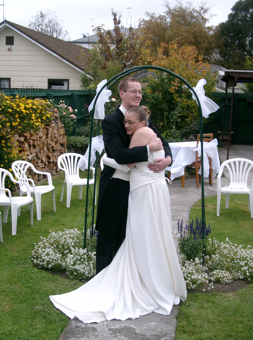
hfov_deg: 28.9
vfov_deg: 38.3
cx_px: 126
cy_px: 170
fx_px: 490
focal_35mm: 50
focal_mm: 10.2
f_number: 3
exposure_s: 1/320
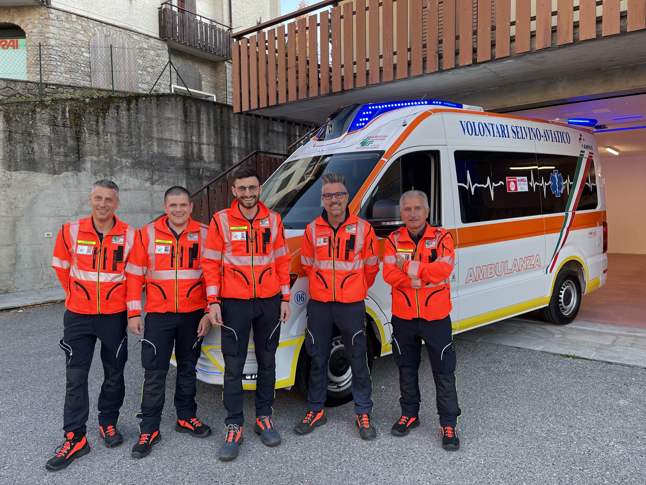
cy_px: 242
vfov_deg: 53.1
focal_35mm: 26
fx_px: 485
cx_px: 323
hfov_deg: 67.3
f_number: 1.6
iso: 64
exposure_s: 1/121
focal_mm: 5.1
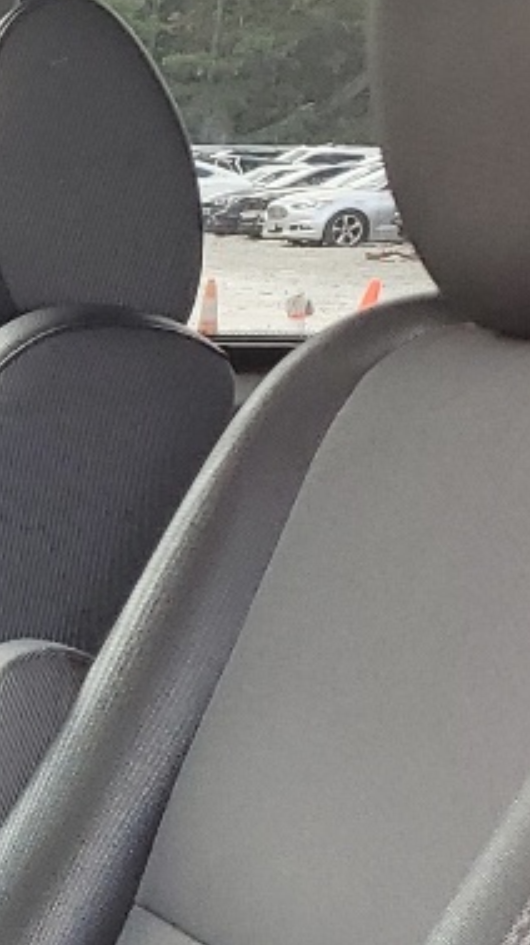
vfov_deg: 17.0
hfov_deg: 8.6
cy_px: 1185
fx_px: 3005
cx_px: -968
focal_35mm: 120
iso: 50
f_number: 1.5
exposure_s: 1/303
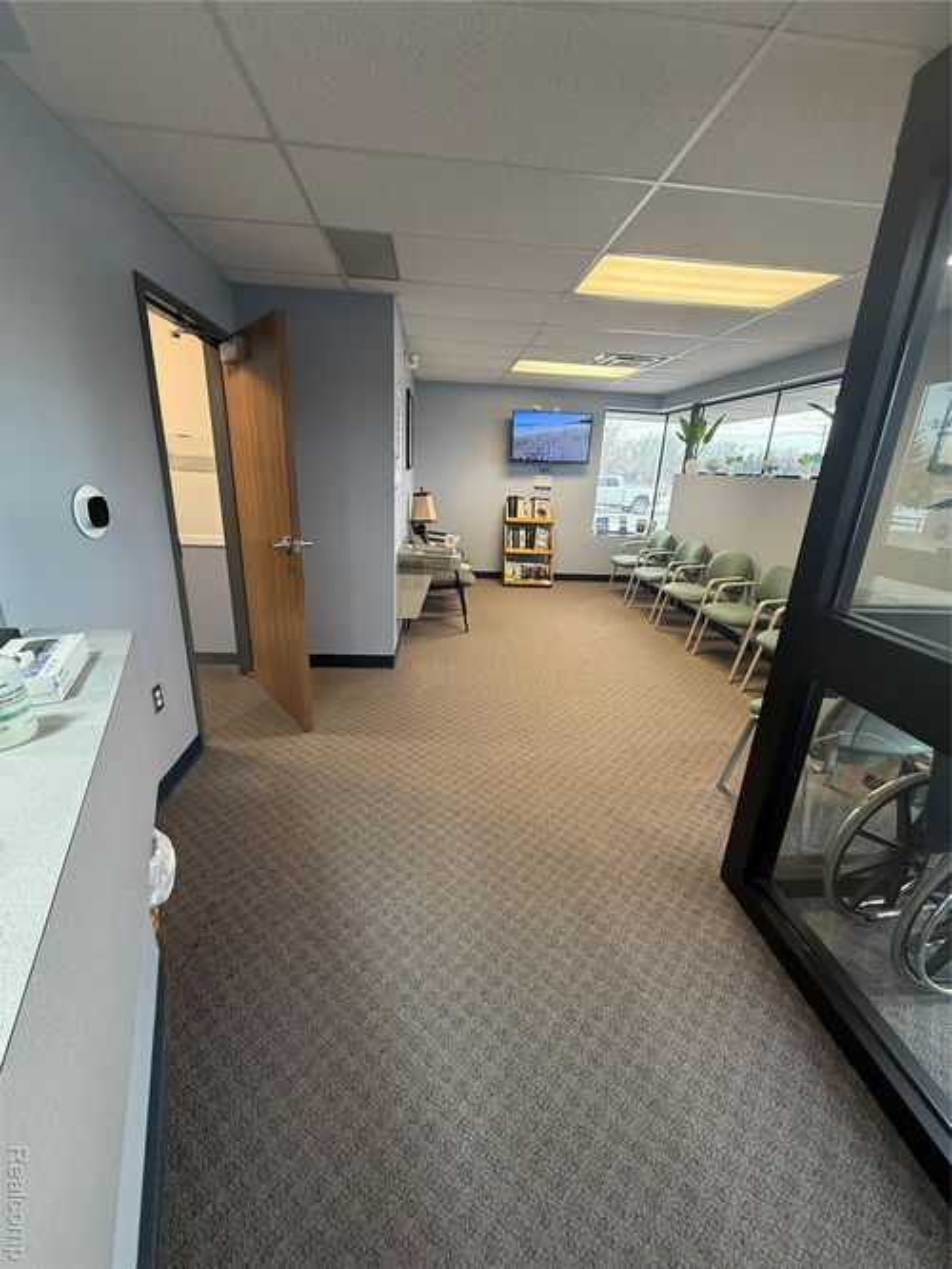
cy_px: 634
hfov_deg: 85.7
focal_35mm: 14
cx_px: 476
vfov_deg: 102.1
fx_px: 514
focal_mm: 2.22
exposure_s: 1/120
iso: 400
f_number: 2.2
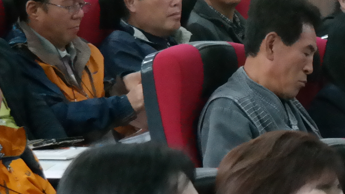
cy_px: 205
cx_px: 538
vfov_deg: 5.6
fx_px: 1985
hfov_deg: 9.6
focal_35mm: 217
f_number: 4.5
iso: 3200
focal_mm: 30
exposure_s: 1/50
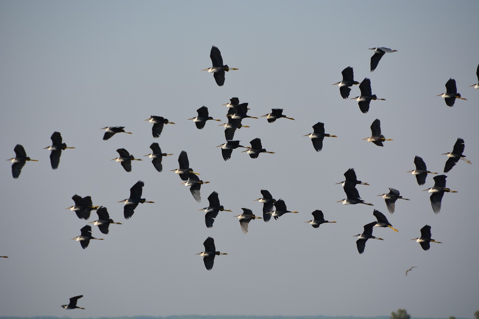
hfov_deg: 6.9
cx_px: 240
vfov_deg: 4.6
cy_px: 160
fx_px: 3990
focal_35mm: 300
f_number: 6.3
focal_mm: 200
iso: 400
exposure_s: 1/1600
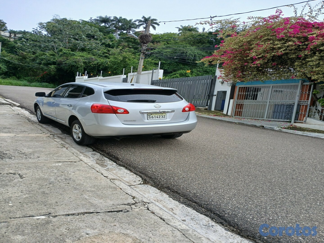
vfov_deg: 53.1
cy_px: 122
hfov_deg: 67.3
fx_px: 243
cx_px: 162
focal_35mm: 26
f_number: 1.8
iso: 40
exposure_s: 1/120
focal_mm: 3.98
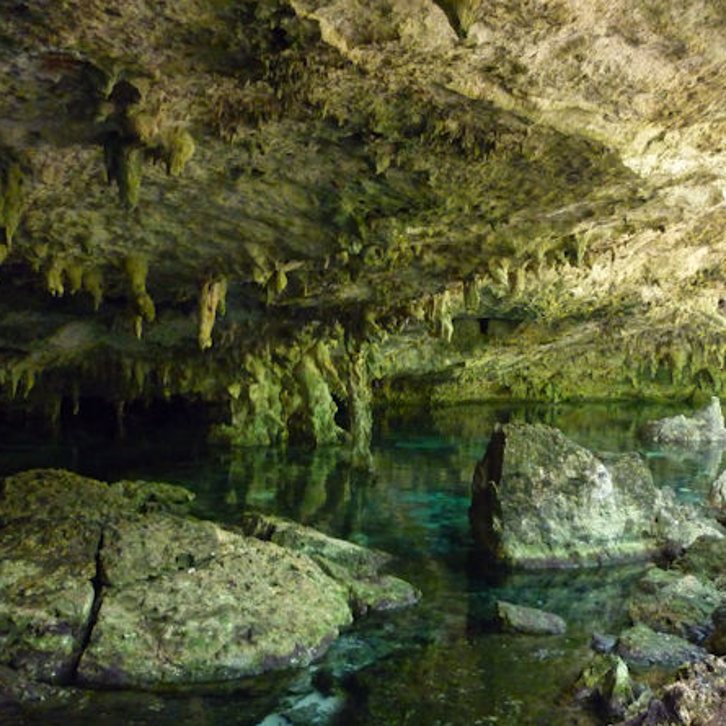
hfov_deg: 41.5
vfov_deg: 41.9
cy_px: 370
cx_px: 463
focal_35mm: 40
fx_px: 949
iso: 800
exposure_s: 1/13
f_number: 2.8
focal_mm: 5.5
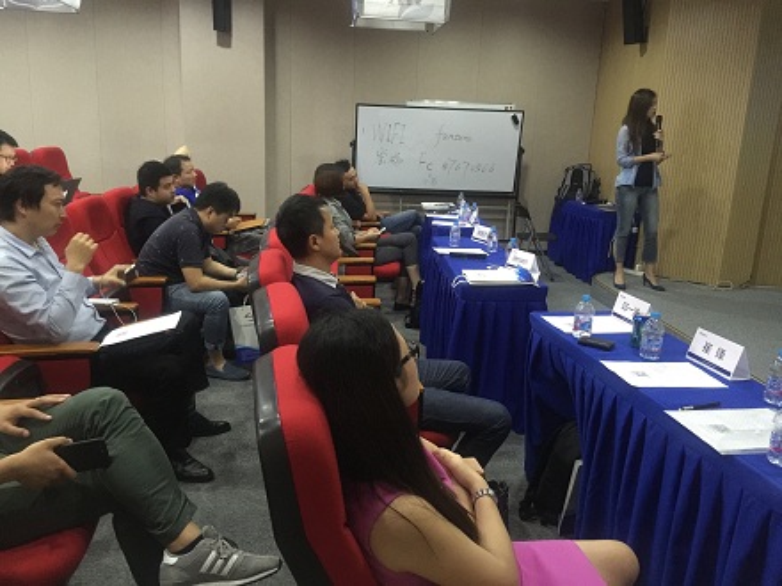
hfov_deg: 61.7
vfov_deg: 48.2
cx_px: 391
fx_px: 655
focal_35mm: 29
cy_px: 293
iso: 250
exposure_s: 1/8
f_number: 2.2
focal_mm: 4.15
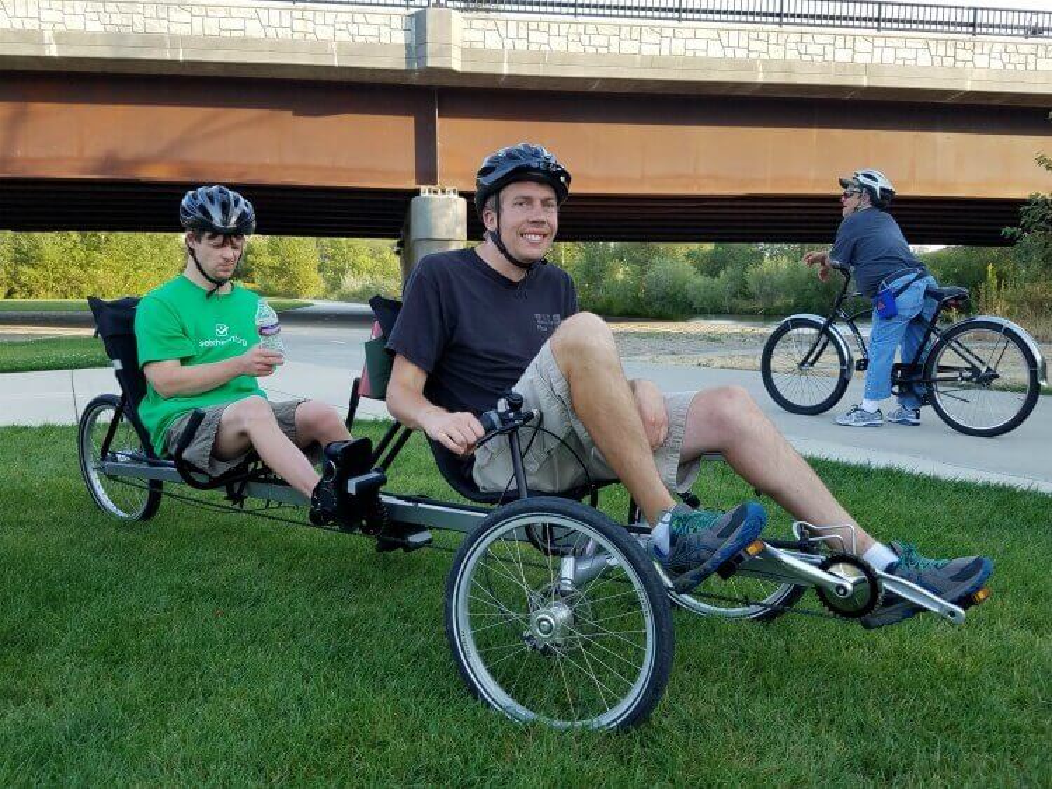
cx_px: 526
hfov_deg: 67.3
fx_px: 790
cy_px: 394
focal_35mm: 26
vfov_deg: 53.1
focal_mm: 4.2
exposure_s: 1/306
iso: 50
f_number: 1.7
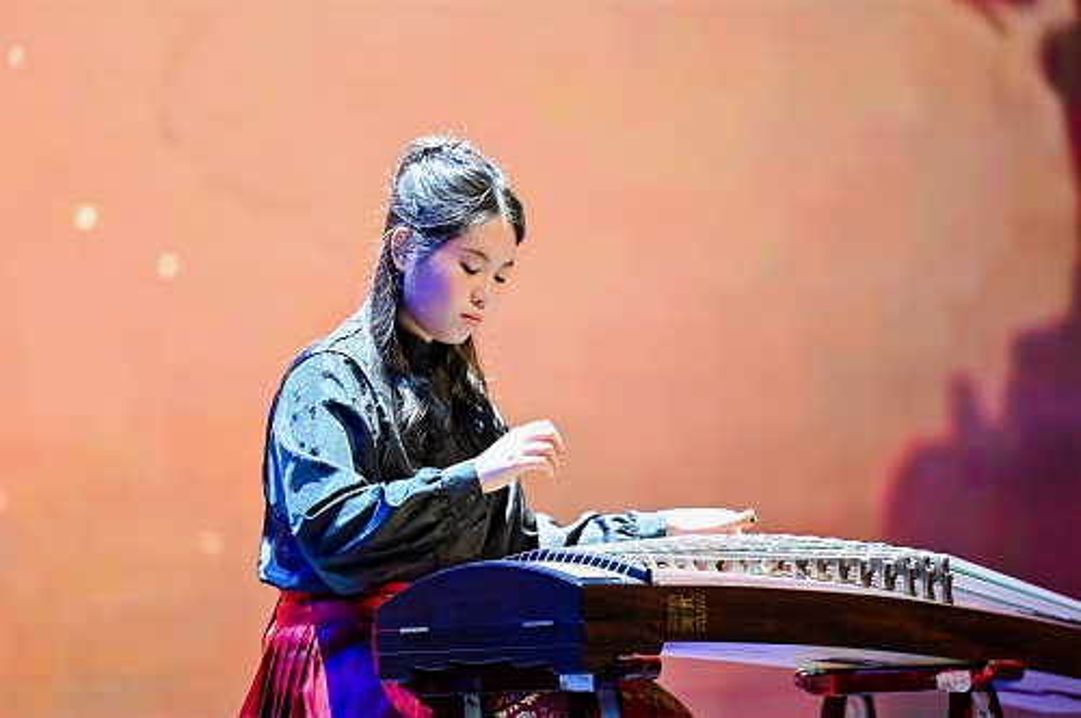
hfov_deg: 10.3
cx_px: 540
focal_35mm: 200
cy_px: 359
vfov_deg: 6.8
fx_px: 5998
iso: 2500
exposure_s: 1/200
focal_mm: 200
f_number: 2.8
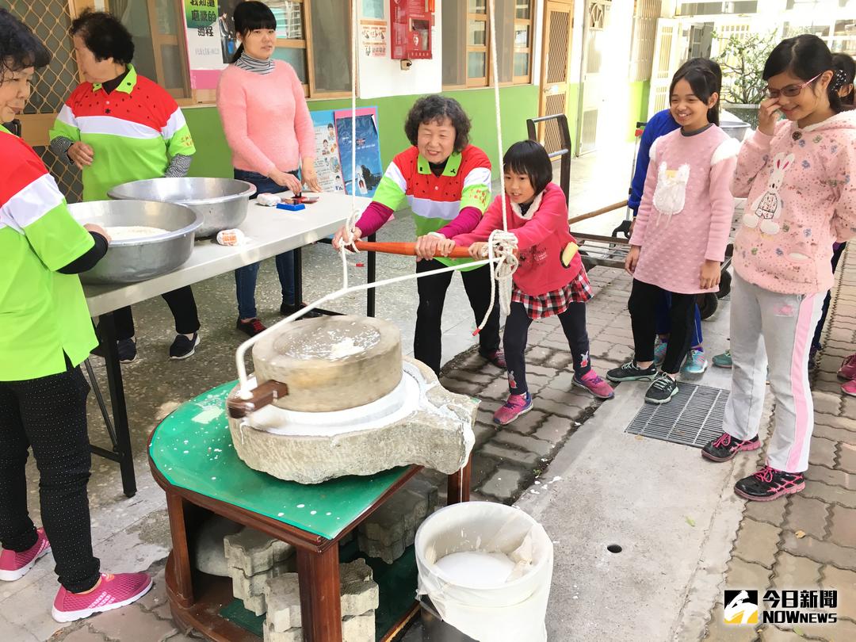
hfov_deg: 61.7
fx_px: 717
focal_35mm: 29
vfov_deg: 48.2
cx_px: 428
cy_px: 321
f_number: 2.2
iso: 25
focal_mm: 4.15
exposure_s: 1/30
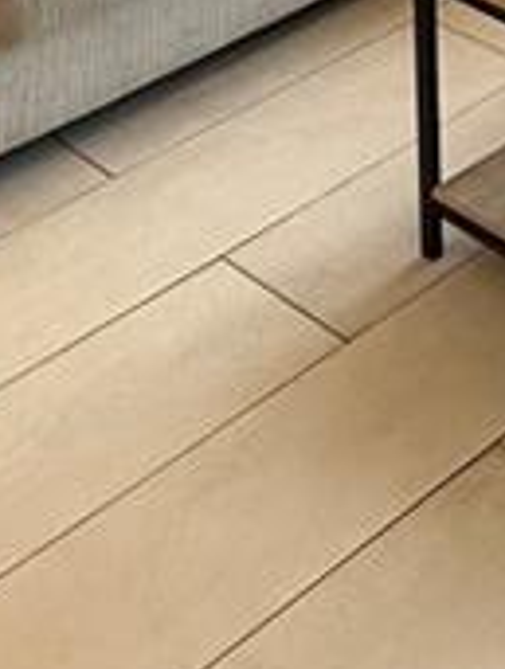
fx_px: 1899
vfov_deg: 16.9
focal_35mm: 98
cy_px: -493
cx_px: 395
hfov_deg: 15.1
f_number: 2.2
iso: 250
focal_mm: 2.22
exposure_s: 1/60
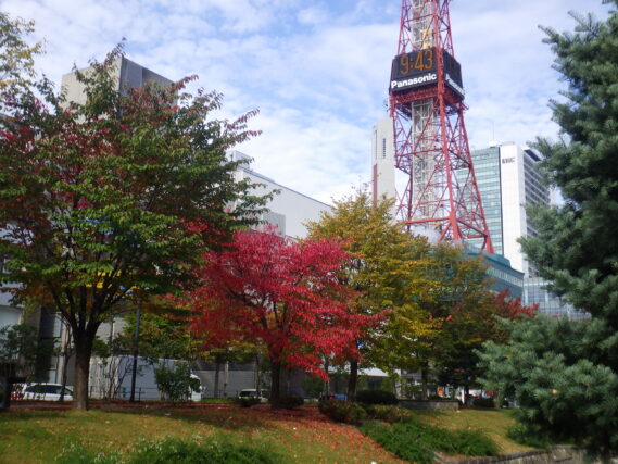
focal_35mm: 42
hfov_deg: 44.8
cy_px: 232
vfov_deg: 34.4
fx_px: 750
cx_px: 309
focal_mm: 7.5
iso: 125
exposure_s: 1/400
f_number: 5
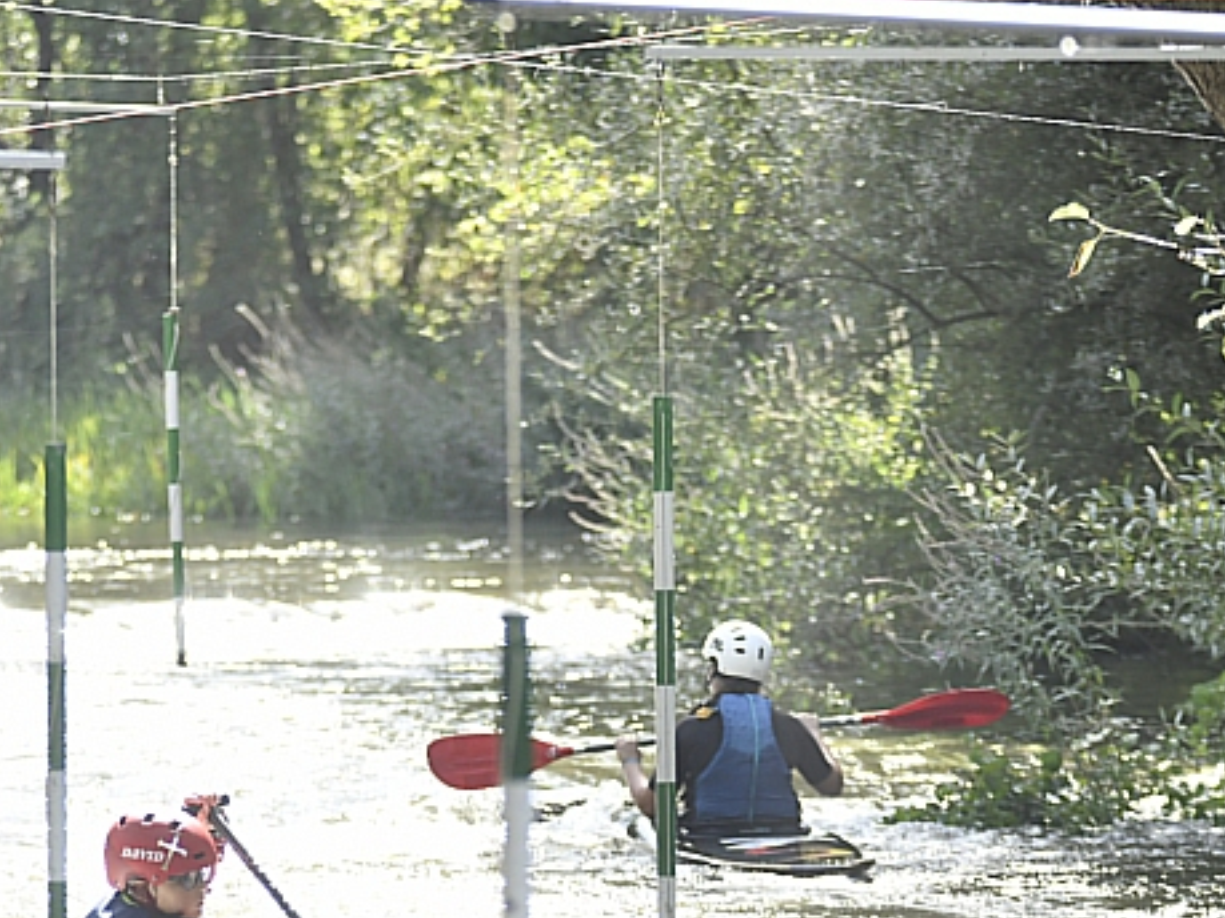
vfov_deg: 3.9
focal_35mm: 377
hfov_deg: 5.3
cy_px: 993
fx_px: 13338
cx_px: 173
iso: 320
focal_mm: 150
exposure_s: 1/500
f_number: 3.5
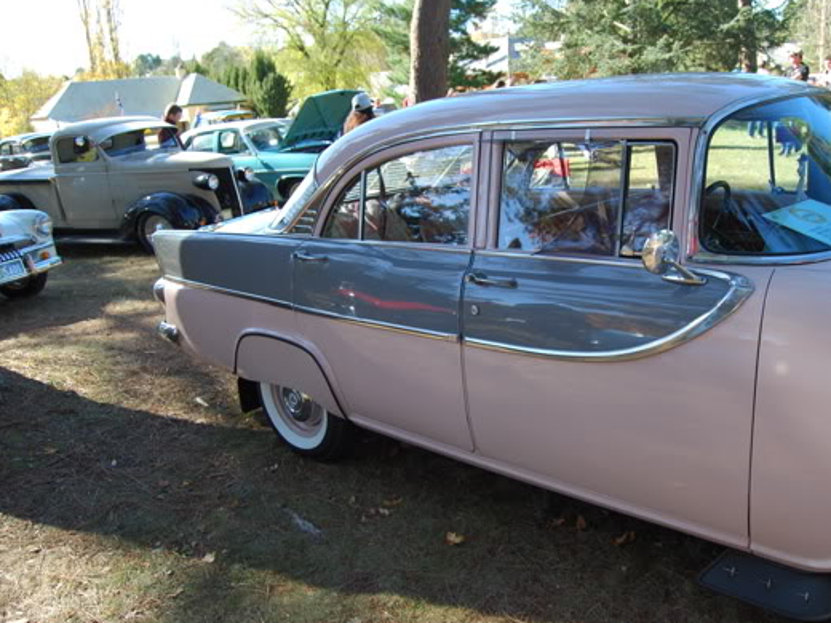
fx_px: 720
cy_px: 315
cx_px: 476
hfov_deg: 59.7
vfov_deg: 46.8
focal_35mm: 30
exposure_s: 1/125
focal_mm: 18
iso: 200
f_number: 5.6
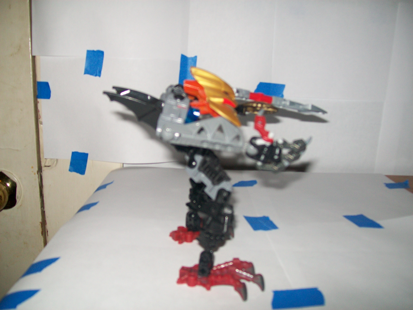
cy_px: 155
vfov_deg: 39.7
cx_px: 206
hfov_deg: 51.4
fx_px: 430
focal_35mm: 36
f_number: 2.7
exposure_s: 1/125
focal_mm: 6
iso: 64
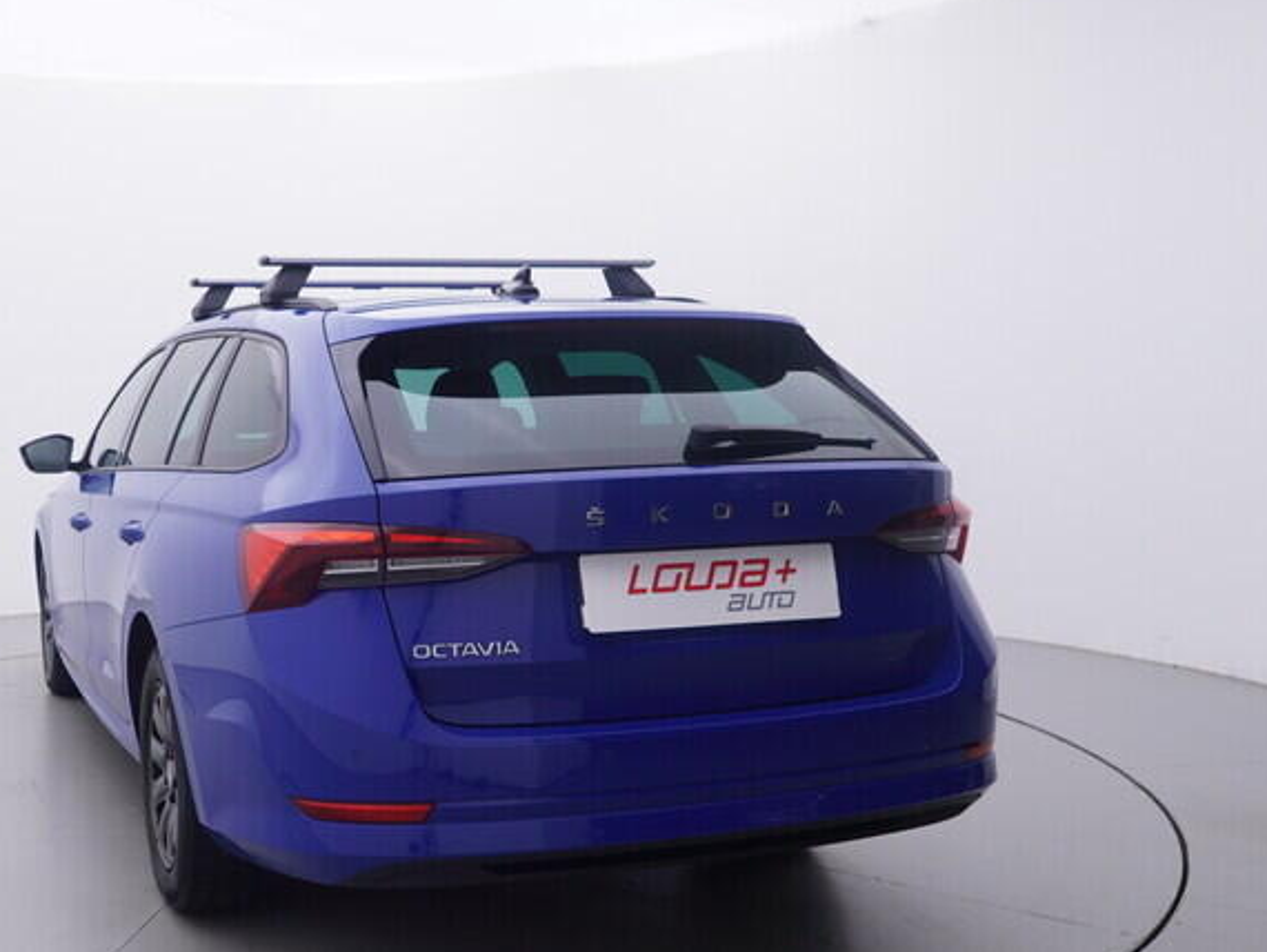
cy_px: 567
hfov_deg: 46.3
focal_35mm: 39
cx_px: 320
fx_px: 1423
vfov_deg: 36.8
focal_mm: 15
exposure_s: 1/80
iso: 200
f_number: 5
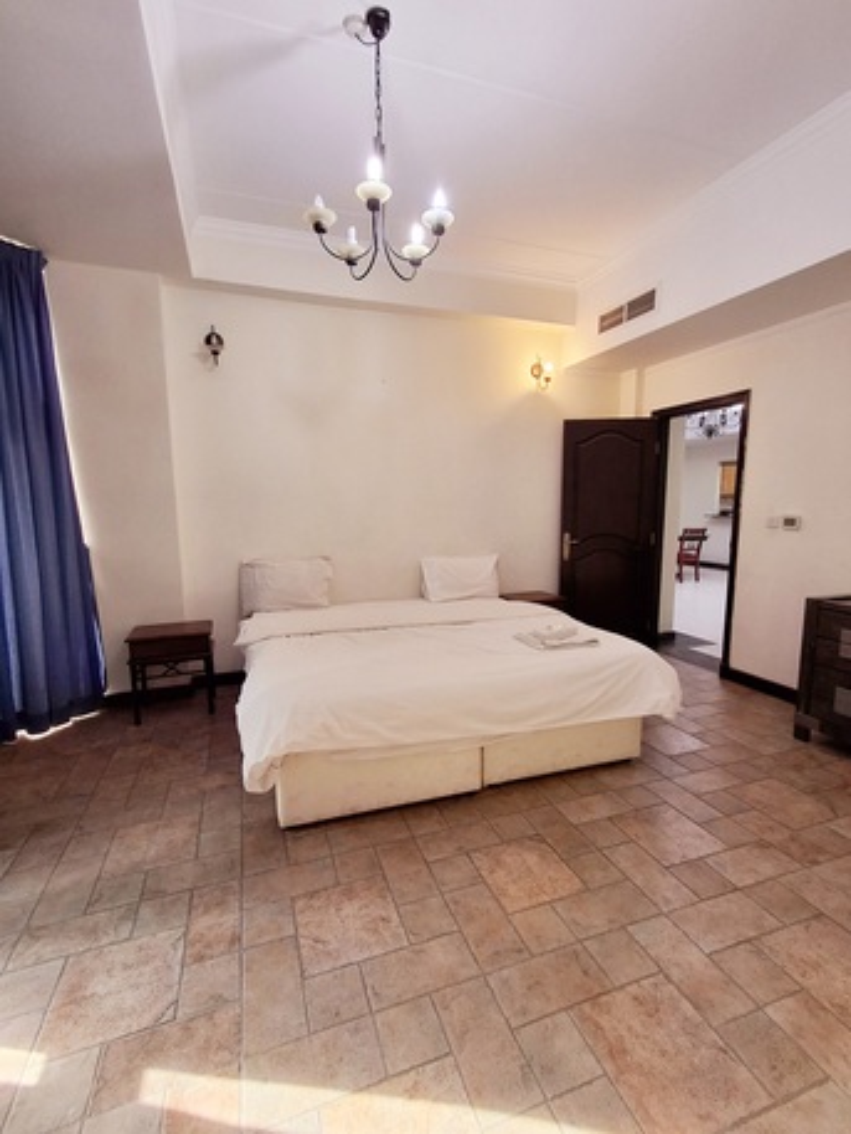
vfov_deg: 94.5
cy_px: 567
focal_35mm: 16
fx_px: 524
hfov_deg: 78.1
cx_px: 426
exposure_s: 1/50
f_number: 2.2
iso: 80
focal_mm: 1.64
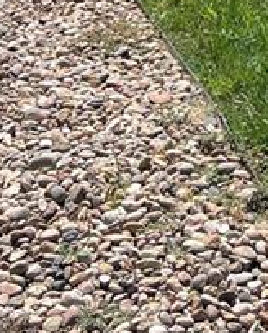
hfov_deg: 10.1
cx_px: 387
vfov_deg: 11.3
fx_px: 1473
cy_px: -403
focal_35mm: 149
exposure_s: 1/3968
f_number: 1.5
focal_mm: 5.7
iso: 50
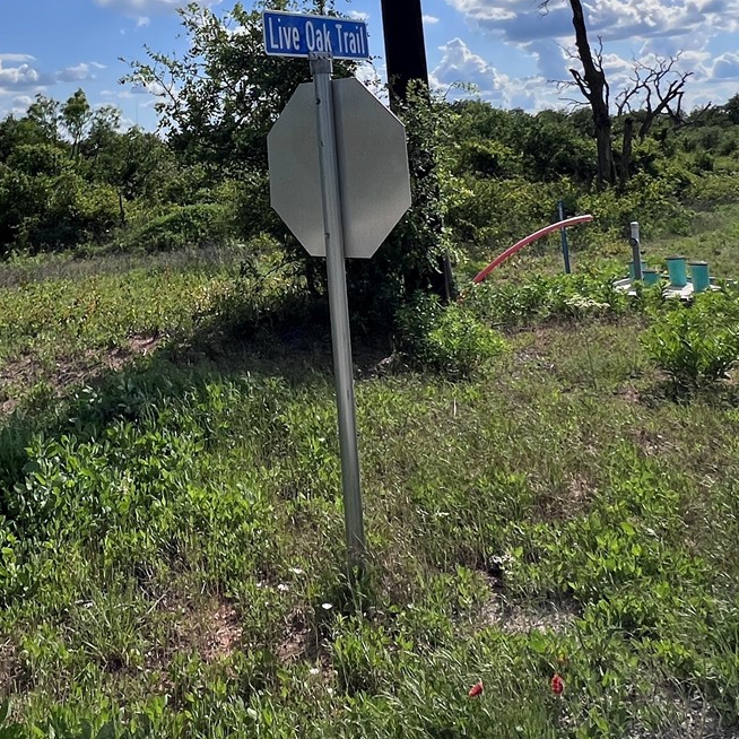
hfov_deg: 45.0
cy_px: 63
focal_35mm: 36
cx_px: 219
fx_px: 870
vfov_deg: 42.0
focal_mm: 1.57
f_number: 1.8
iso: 32
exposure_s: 1/4386
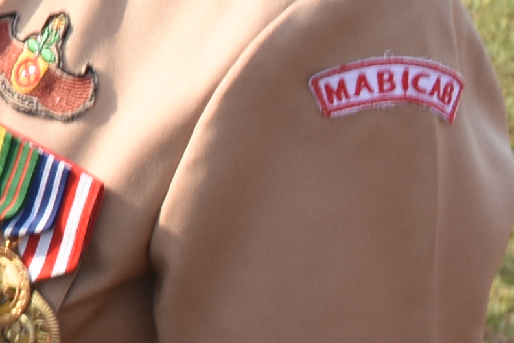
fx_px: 2185
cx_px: -526
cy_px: -298
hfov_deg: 11.9
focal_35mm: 153
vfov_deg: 8.6
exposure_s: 1/100
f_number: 10
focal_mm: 18
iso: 200
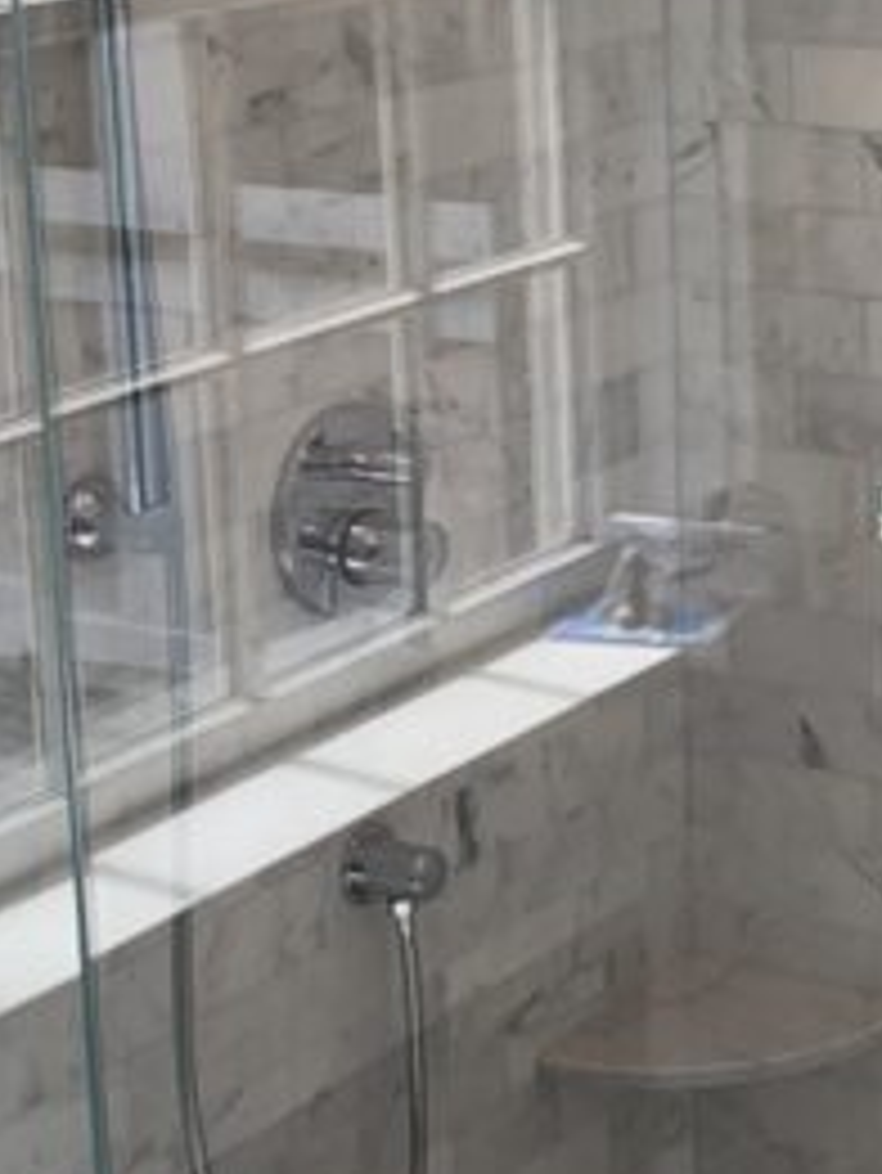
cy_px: 301
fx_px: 3462
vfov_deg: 19.1
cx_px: 1107
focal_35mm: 102
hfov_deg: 14.0
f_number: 1.8
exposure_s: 1/142
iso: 25
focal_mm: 4.25
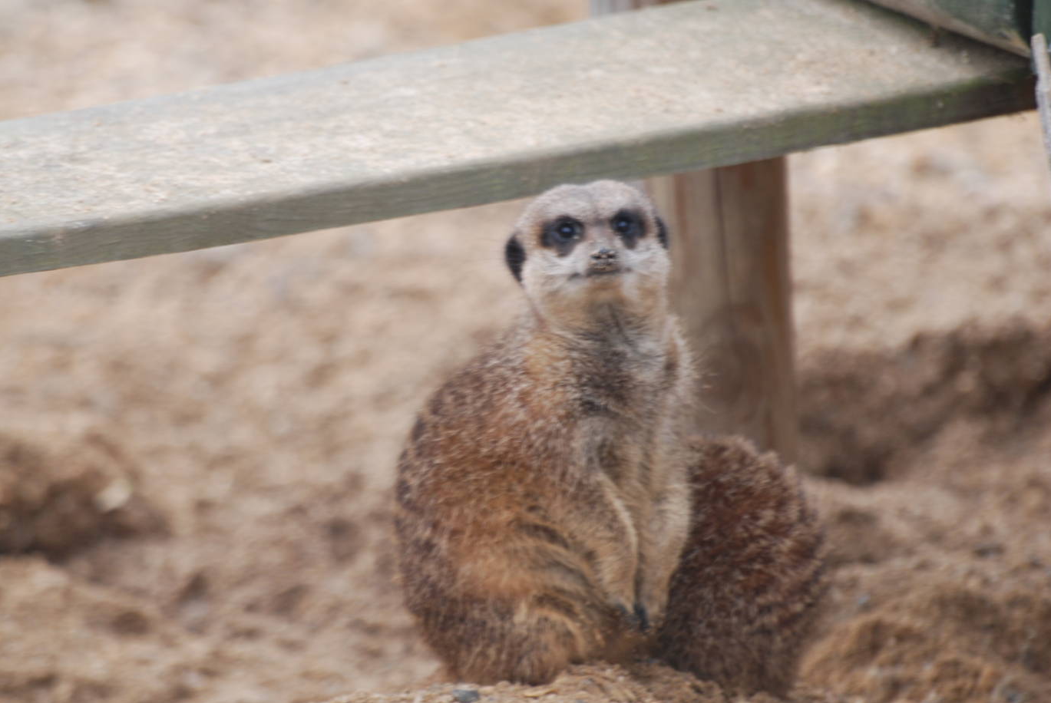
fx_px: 15372
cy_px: 343
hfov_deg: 3.9
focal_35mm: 526
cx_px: 441
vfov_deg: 2.6
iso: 200
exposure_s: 1/125
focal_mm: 300
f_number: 5.6
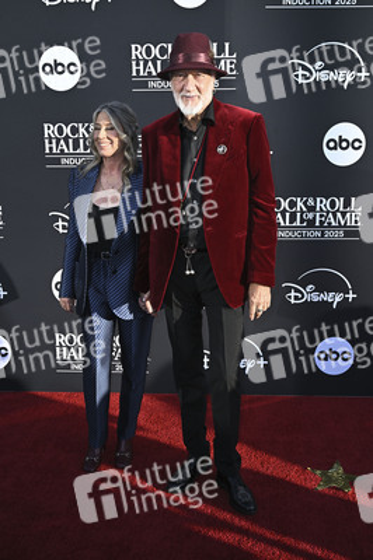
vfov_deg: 54.5
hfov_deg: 37.8
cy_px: 280
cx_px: 186
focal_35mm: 35
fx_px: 545
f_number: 8
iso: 250
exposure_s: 1/320
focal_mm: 35
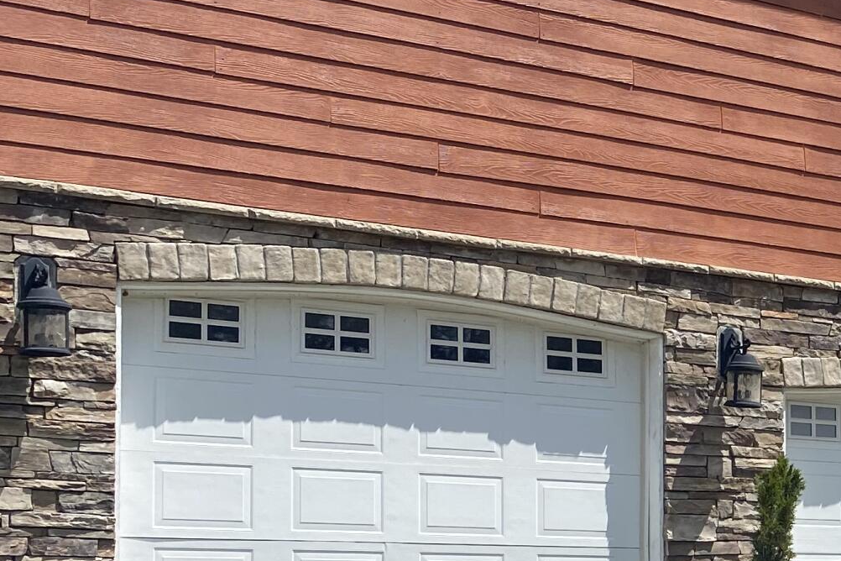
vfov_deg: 16.5
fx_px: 1892
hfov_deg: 22.2
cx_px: 1124
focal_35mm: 81
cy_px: 563
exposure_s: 1/3731
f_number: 1.8
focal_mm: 4.25
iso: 32
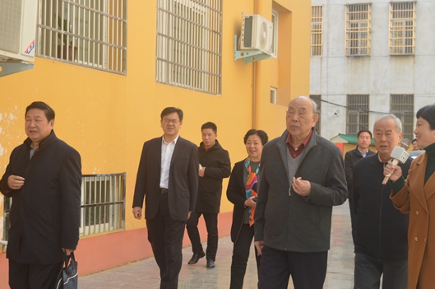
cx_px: 258
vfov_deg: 19.9
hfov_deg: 29.6
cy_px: 175
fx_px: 820
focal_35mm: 68
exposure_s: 1/125
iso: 110
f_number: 5.6
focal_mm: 30
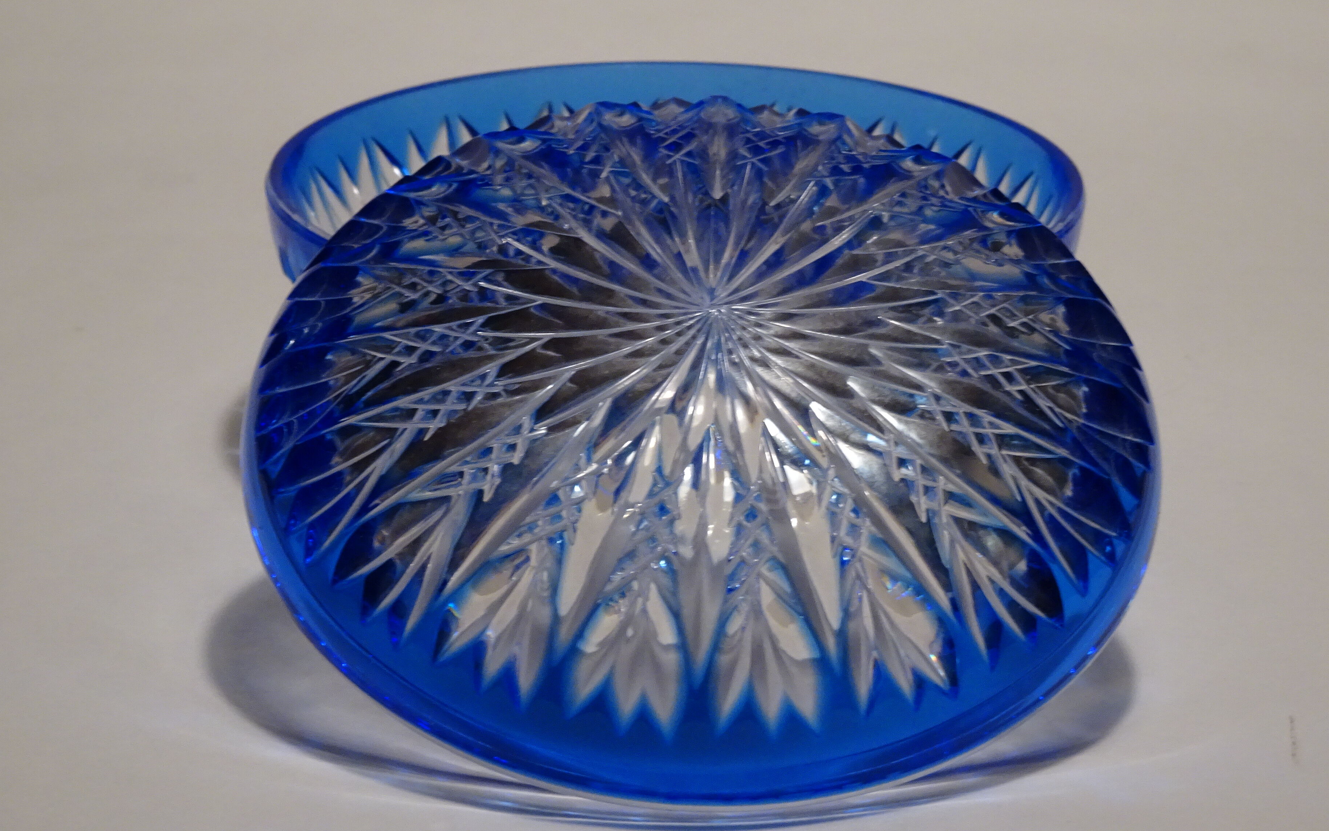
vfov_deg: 9.4
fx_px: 5035
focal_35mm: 139
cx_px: 664
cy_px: 415
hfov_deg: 15.0
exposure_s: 1/10
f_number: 7.1
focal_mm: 22.38
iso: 400
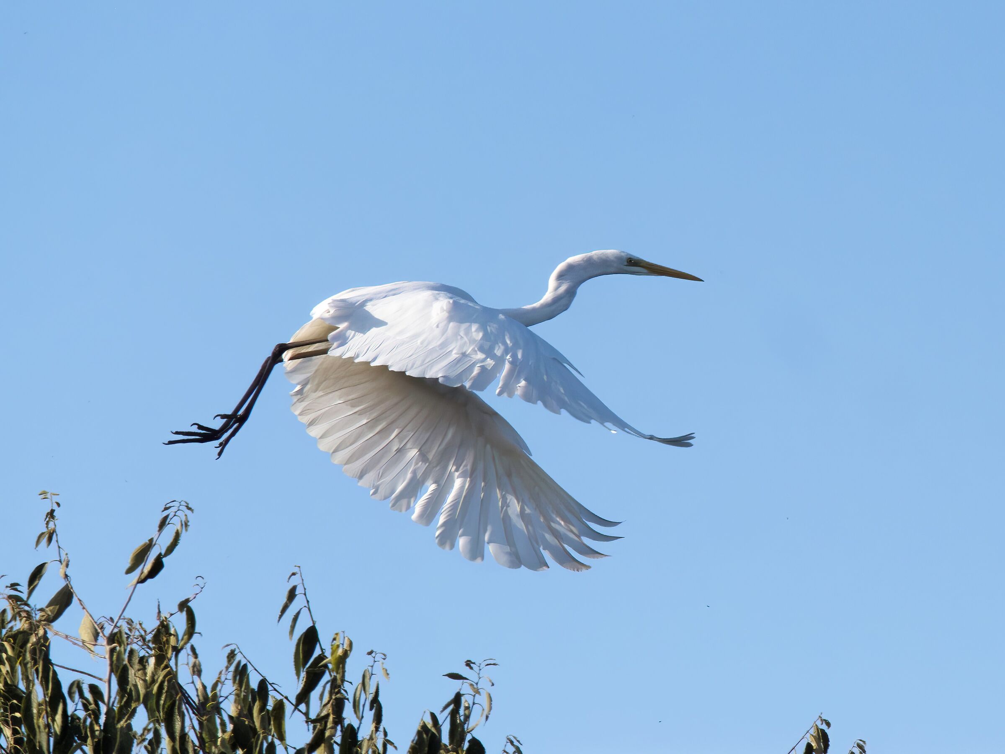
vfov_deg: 2.3
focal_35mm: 636
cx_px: 502
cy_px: 377
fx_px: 18465
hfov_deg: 3.1
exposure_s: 1/4000
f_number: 8
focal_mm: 318
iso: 2000
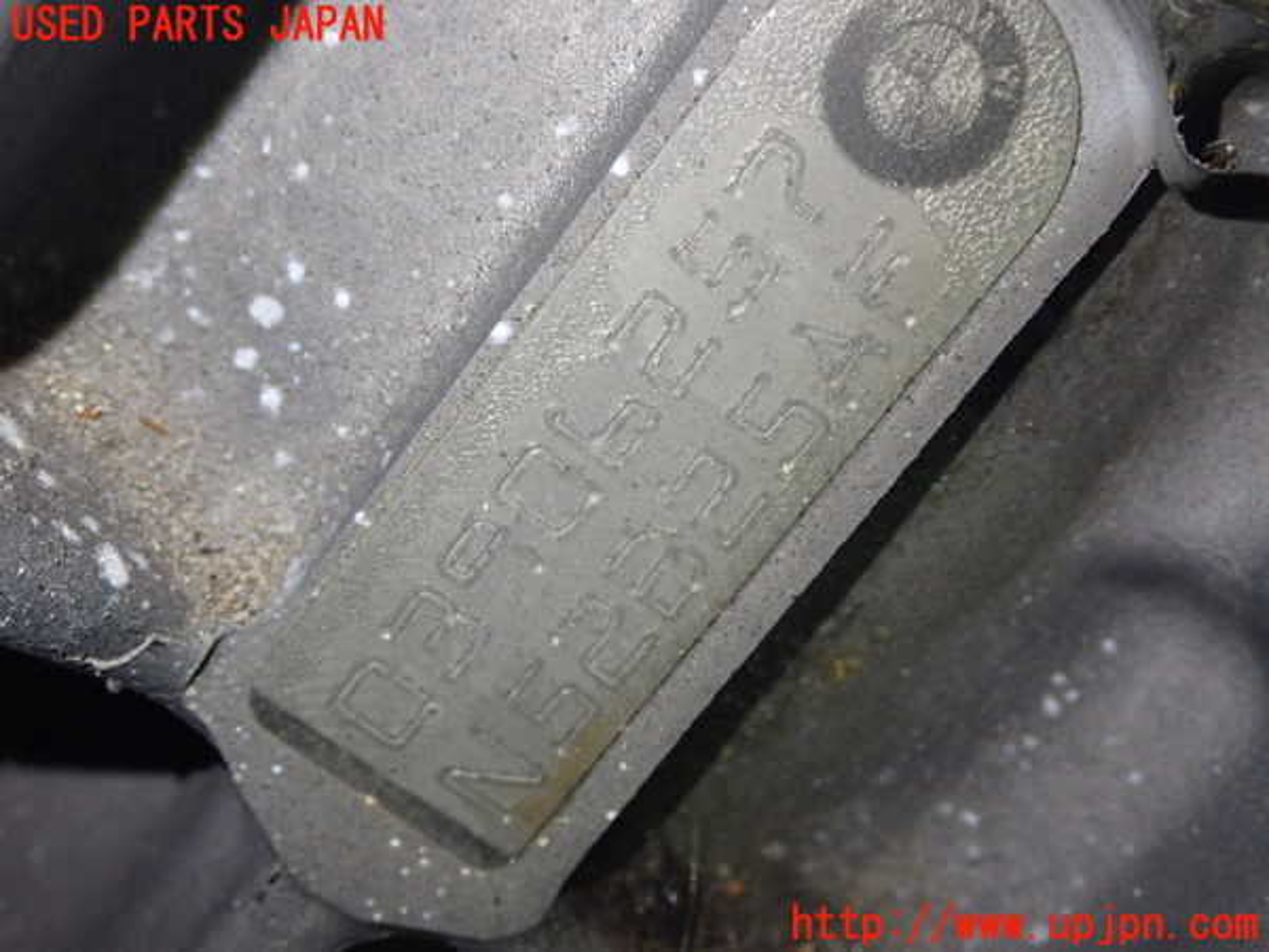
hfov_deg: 38.2
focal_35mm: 50
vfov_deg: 29.1
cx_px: 634
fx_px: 1833
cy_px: 476
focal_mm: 9.01
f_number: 3.2
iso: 640
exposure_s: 1/50
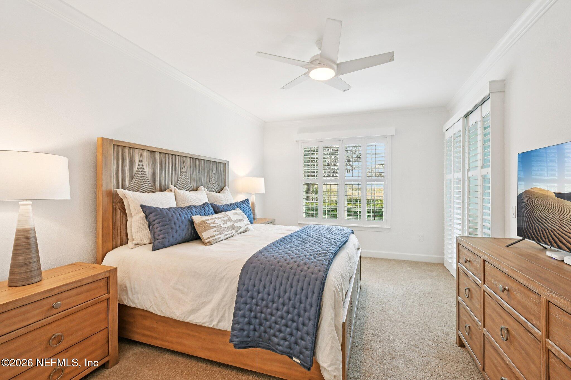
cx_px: 286
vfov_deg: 77.3
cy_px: 190
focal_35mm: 15
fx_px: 238
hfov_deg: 100.4
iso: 400
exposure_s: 1/15
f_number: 8
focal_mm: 10
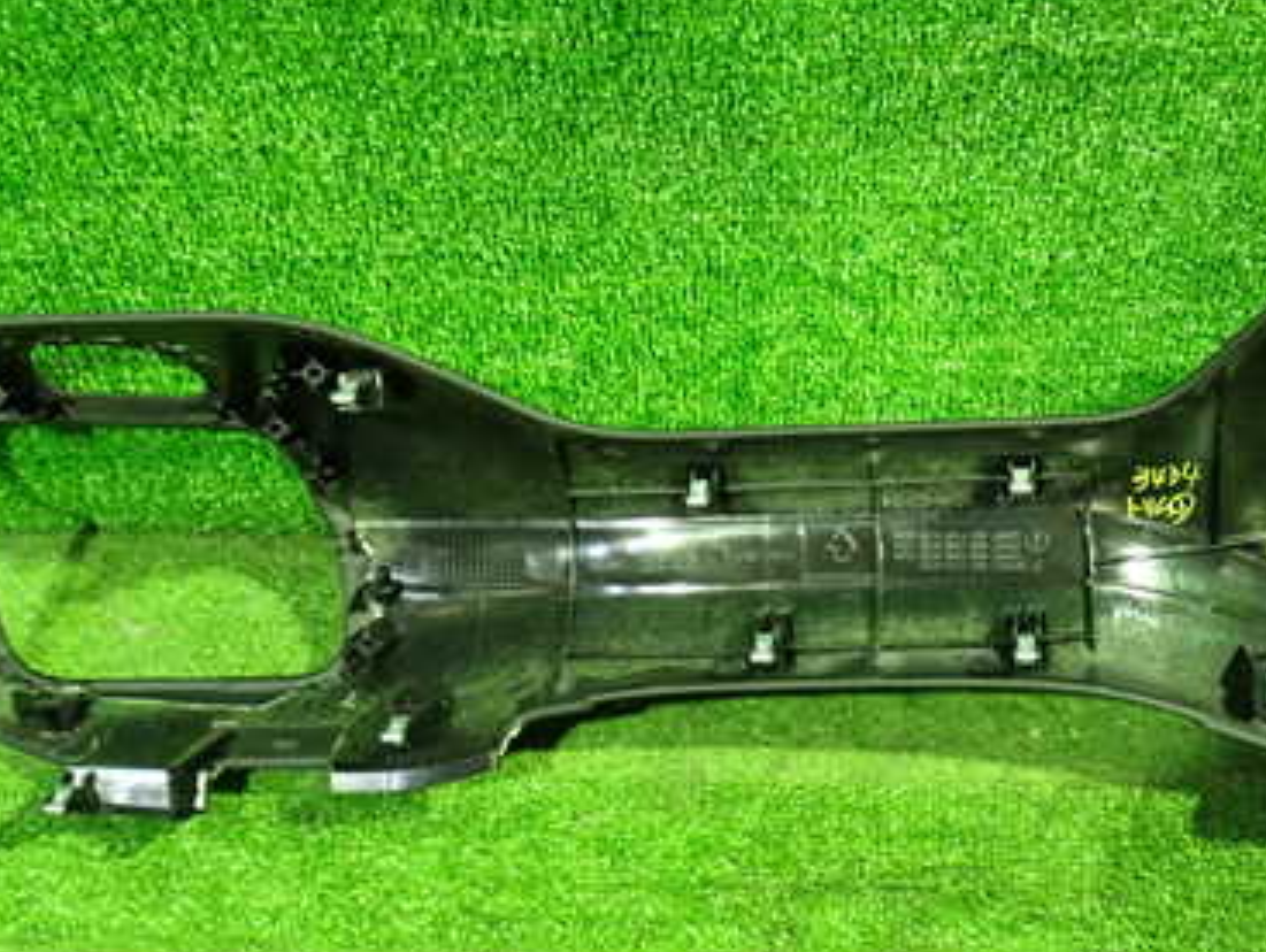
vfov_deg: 29.7
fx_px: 1794
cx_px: 783
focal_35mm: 49
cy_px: 483
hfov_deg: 38.7
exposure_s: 1/15
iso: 800
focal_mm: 5.4
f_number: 2.3
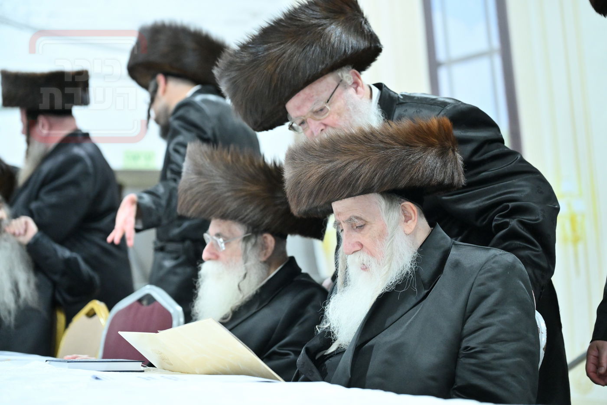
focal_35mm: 103
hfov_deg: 19.8
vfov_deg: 13.3
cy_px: 202
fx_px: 1736
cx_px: 304
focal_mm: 103
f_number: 4
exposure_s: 1/200
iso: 4000
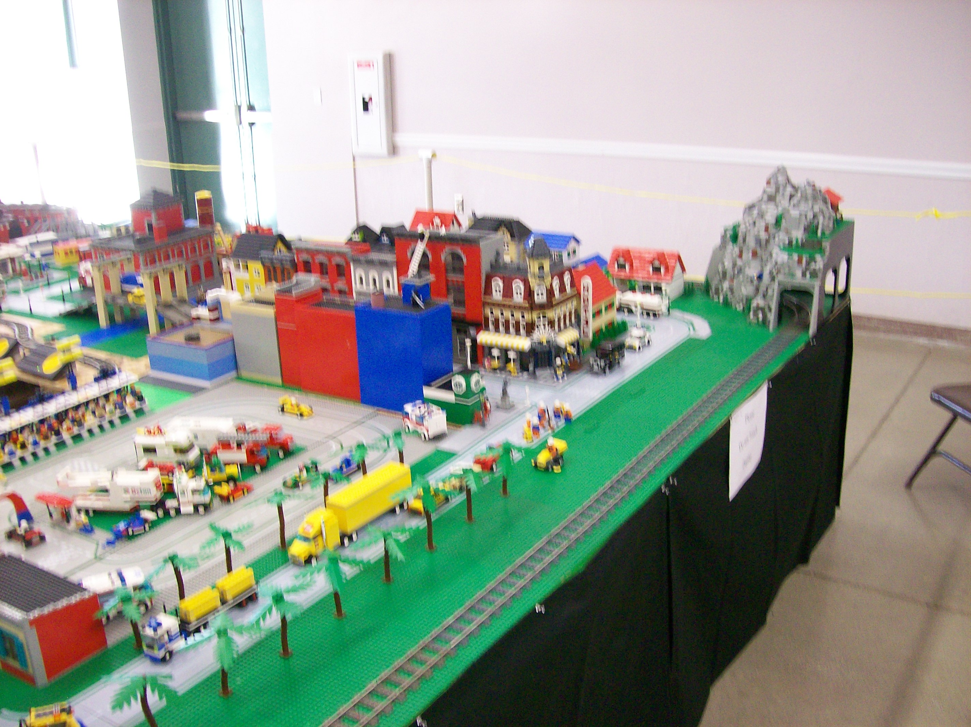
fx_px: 1009
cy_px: 364
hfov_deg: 51.4
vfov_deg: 39.6
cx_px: 486
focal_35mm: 36
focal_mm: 6
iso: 160
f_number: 2.7
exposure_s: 1/15.1
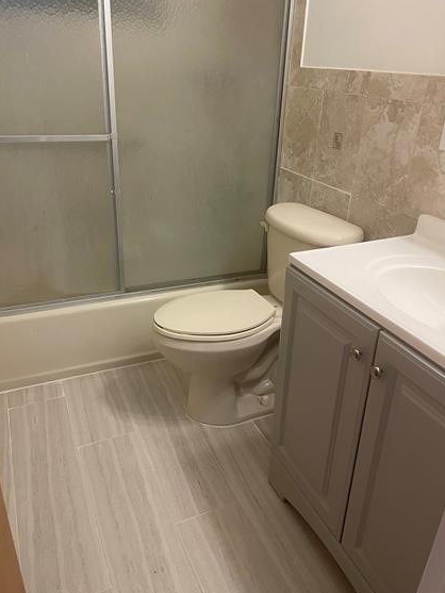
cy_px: 290
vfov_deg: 63.4
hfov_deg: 49.8
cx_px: 218
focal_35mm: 28
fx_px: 480
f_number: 1.6
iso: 160
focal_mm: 4.2
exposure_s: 1/60
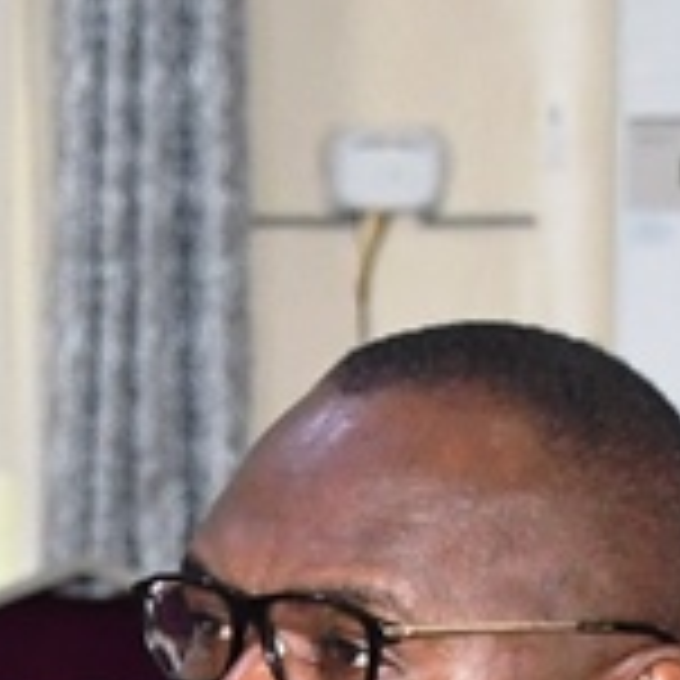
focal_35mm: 360
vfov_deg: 4.8
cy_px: 1124
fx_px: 8001
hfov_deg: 4.9
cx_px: 95
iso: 900
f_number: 4
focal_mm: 27
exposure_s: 1/60
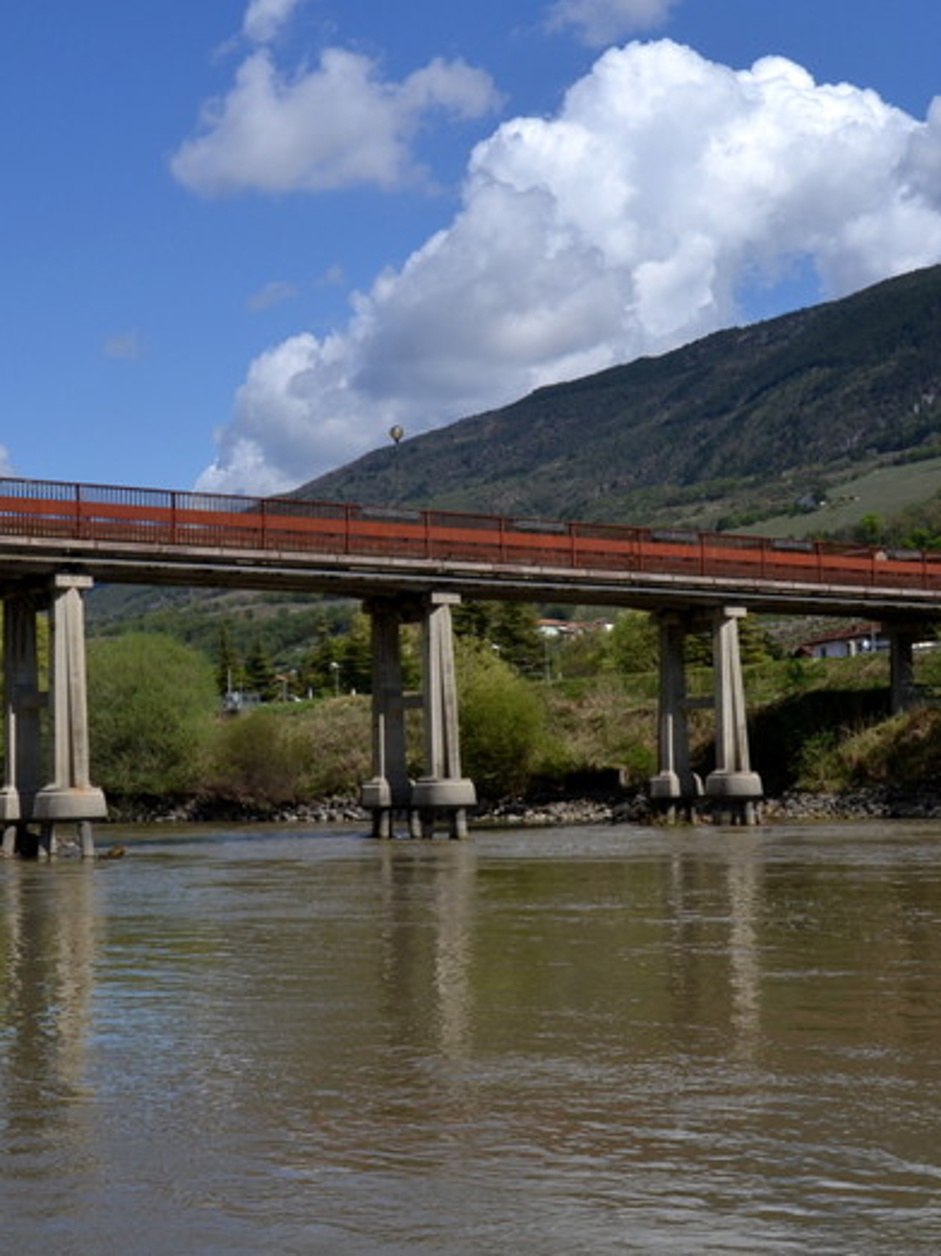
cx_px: 324
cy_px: 621
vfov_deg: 37.7
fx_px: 1840
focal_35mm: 51
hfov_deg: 28.5
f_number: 11
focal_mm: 23
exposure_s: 1/500
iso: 200
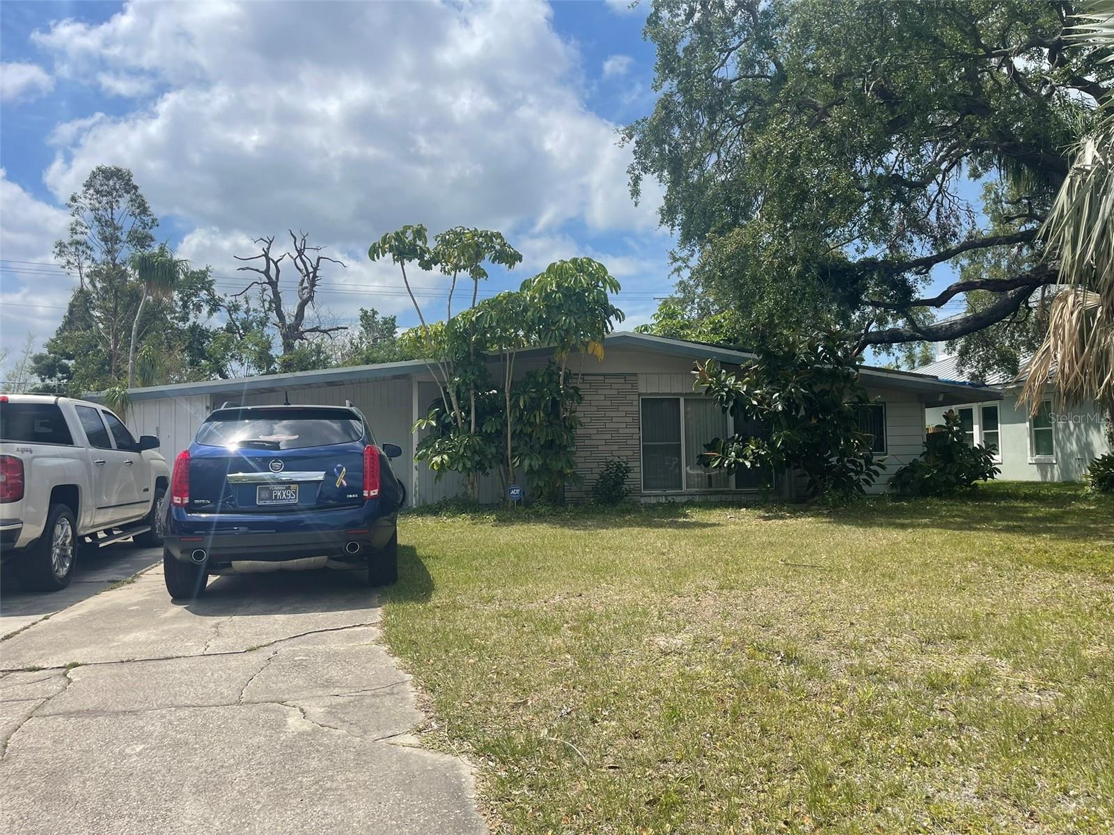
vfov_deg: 54.9
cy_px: 418
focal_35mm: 25
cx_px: 557
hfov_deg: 69.4
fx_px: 805
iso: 32
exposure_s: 1/4348
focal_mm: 5.1
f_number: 1.6
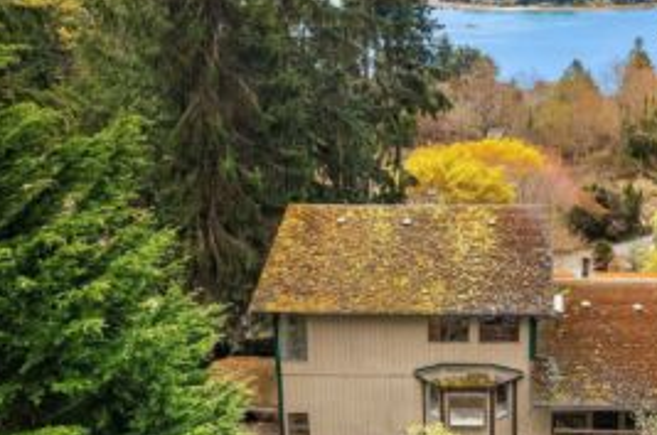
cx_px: 475
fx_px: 765
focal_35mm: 42
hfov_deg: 45.2
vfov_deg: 31.8
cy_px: 197
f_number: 4.5
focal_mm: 10.26
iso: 100
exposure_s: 1/120
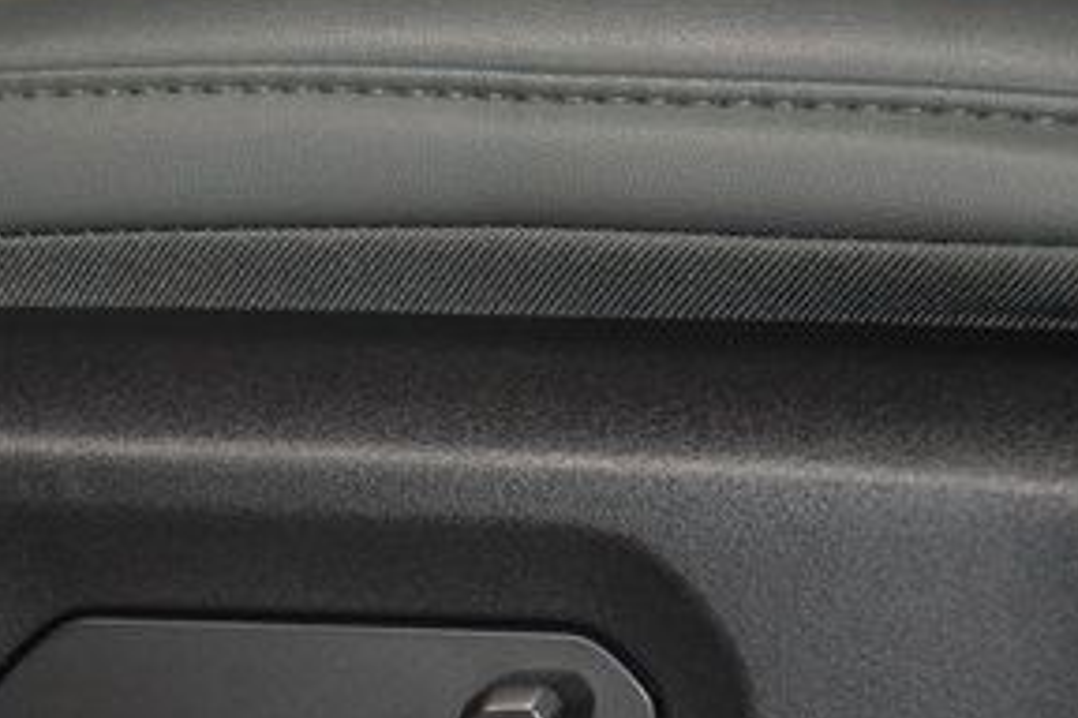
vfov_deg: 5.9
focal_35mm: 233
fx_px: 6977
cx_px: 232
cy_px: 754
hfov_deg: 8.8
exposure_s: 1/125
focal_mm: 70
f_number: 4.5
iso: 2800
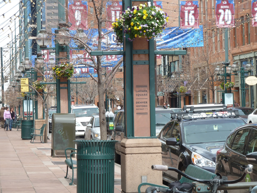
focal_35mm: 111
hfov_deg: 17.7
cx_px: 128
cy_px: 96
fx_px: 824
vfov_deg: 13.3
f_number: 4.4
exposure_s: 1/200
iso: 80
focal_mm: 18.2
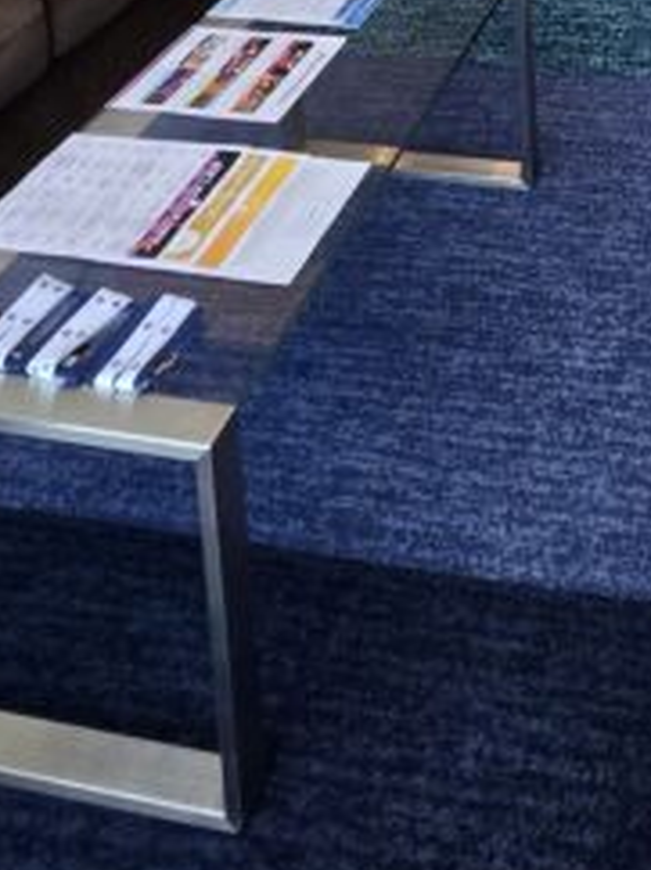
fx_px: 1080
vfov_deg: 26.5
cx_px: 694
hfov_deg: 30.4
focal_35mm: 43
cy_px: -518
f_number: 2.2
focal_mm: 2.2
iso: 125
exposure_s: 1/60
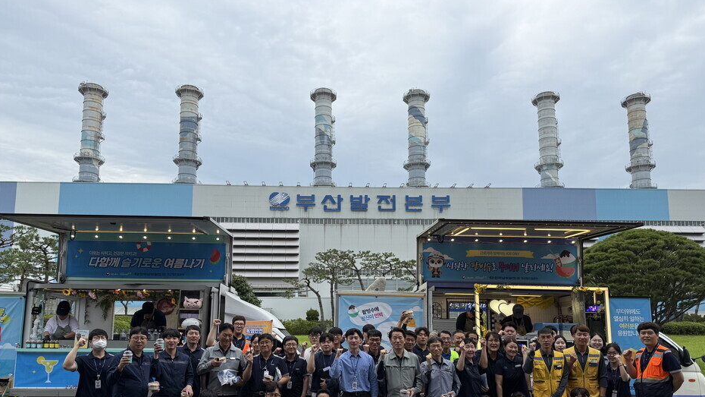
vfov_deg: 42.3
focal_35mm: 27
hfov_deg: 69.9
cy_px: 265
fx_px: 505
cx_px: 344
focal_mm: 6.76
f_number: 1.78
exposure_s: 1/2801
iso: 80
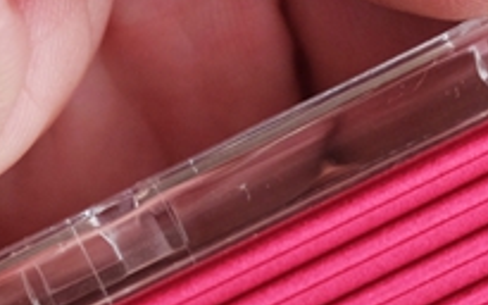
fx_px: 6090
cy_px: 249
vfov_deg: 2.9
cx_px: 600
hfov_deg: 4.6
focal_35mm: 458
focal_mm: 60
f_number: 3.2
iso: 800
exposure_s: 1/160
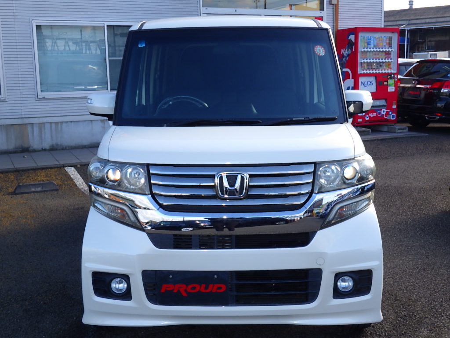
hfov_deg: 44.8
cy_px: 169
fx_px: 546
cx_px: 225
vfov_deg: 34.3
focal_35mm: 42
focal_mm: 7.5
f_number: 5
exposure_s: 1/200
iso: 125
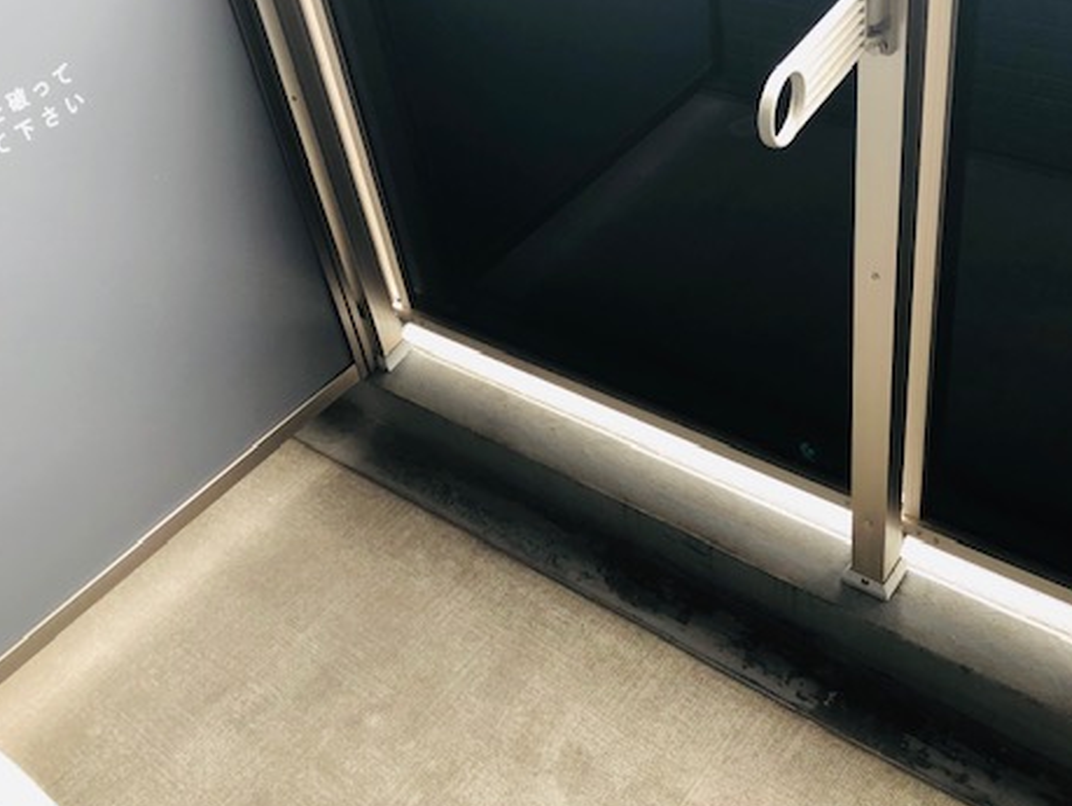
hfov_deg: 47.8
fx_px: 1209
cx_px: 544
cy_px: 353
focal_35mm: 39
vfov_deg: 36.8
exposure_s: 1/78
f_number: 1.8
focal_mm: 3.99
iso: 40
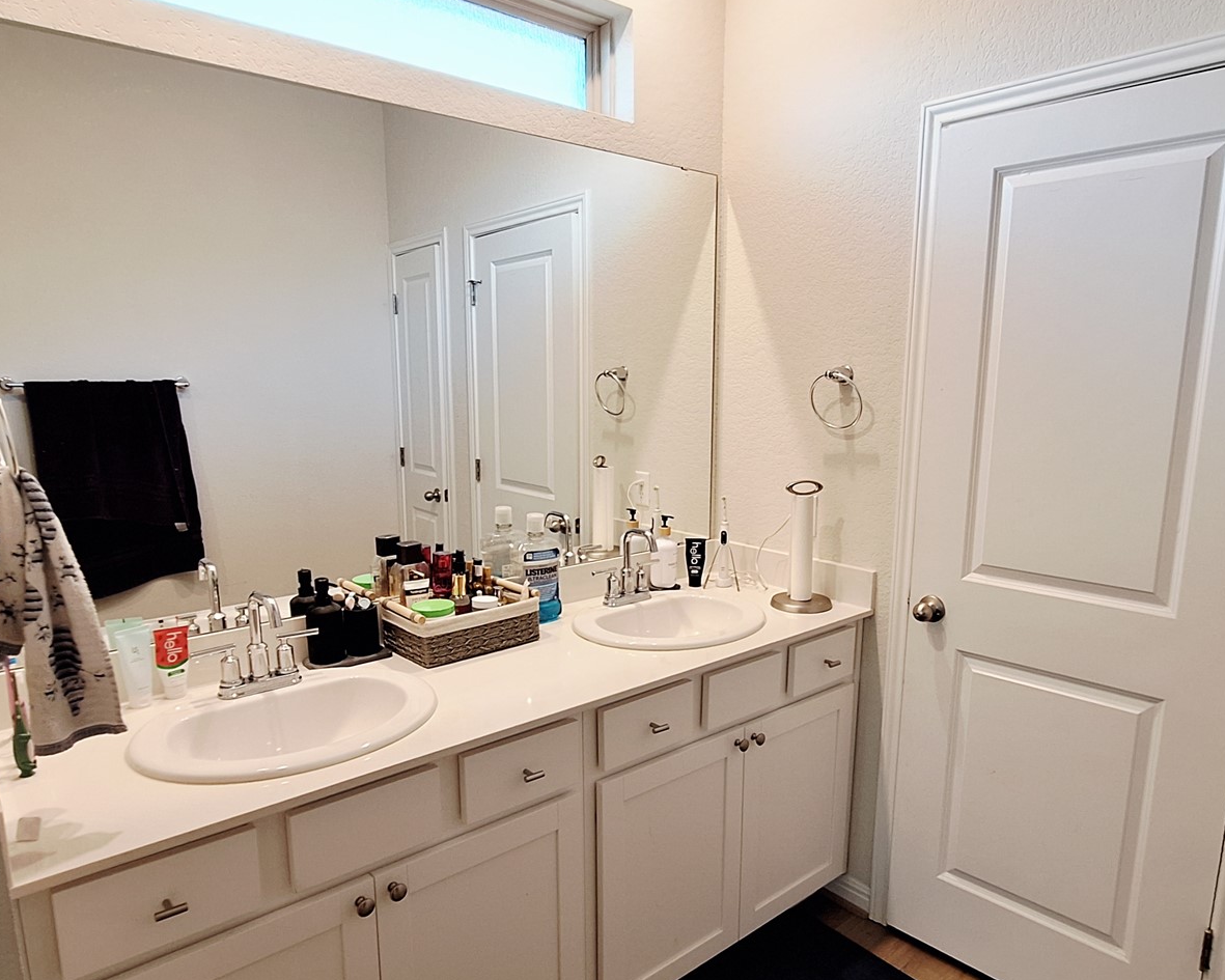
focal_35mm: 22
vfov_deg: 63.0
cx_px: 657
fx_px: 798
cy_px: 536
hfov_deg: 74.9
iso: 100
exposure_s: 1/40
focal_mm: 1.74
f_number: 2.2
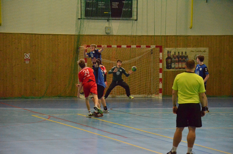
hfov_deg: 13.1
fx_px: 1017
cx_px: 116
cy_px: 77
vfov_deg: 8.7
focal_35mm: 158
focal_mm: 105
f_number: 6.3
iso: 6400
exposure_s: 1/1000
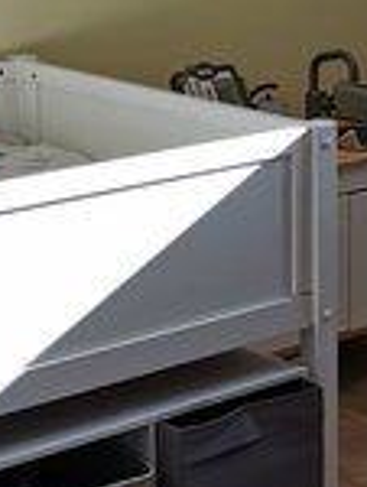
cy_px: 172
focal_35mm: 138
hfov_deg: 10.5
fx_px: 1945
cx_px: 481
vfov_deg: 14.3
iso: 50
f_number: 1.8
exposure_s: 1/199
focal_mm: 5.58
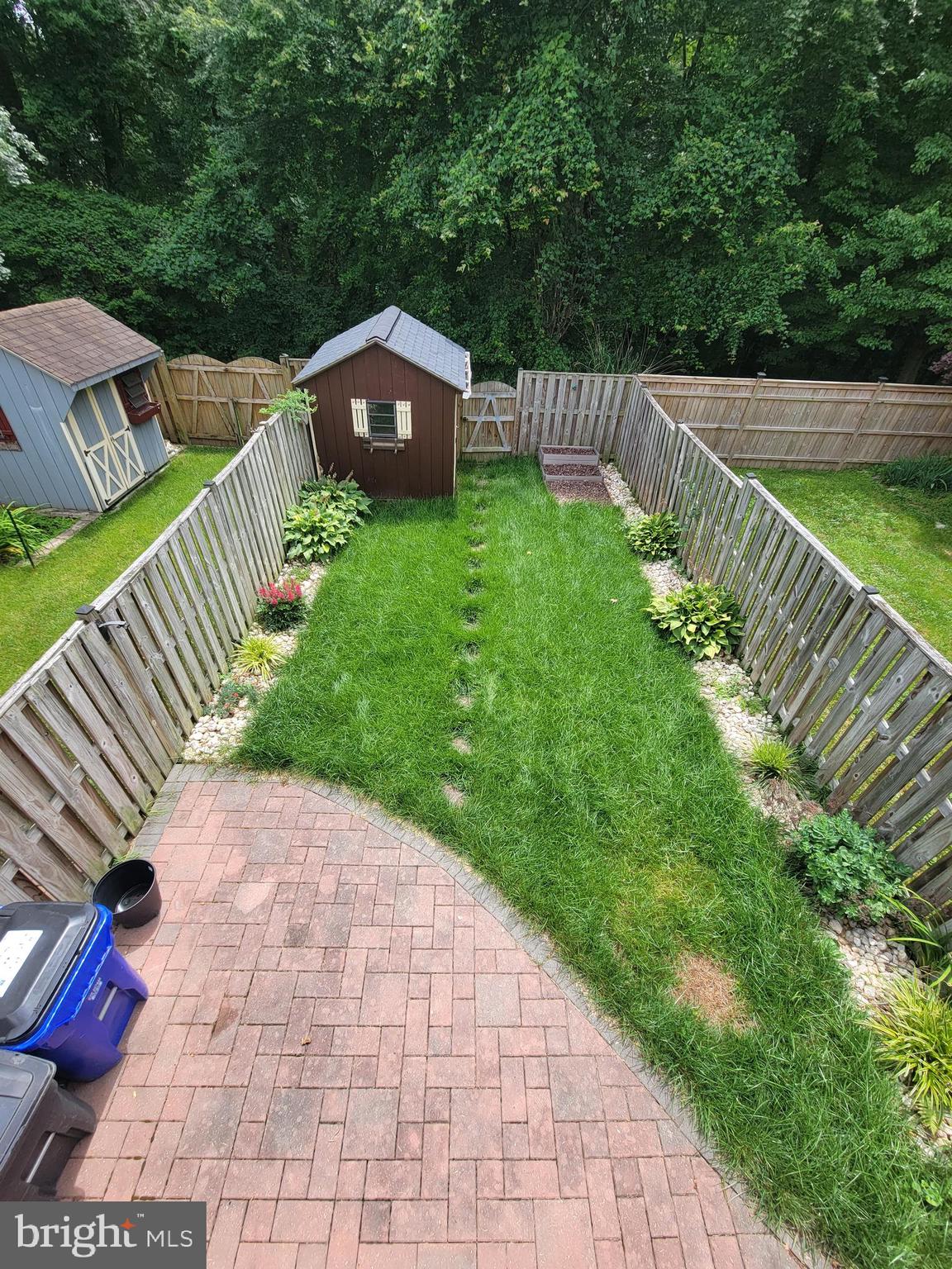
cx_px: 476
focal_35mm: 13
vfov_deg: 106.2
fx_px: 477
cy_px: 634
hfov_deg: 89.9
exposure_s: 1/434
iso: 50
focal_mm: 2.2
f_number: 2.2
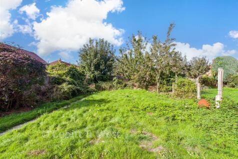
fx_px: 99
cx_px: 119
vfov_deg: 77.3
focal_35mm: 15
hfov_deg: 100.4
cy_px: 80
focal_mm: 10
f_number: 11
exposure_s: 1/250
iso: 500
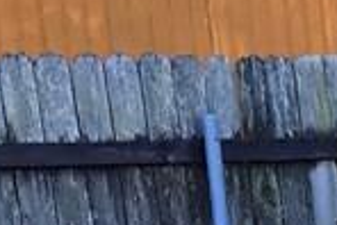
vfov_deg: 6.3
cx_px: 1027
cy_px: 545
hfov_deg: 8.3
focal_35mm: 208
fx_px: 1949
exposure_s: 1/120
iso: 25
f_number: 2.2
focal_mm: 4.15
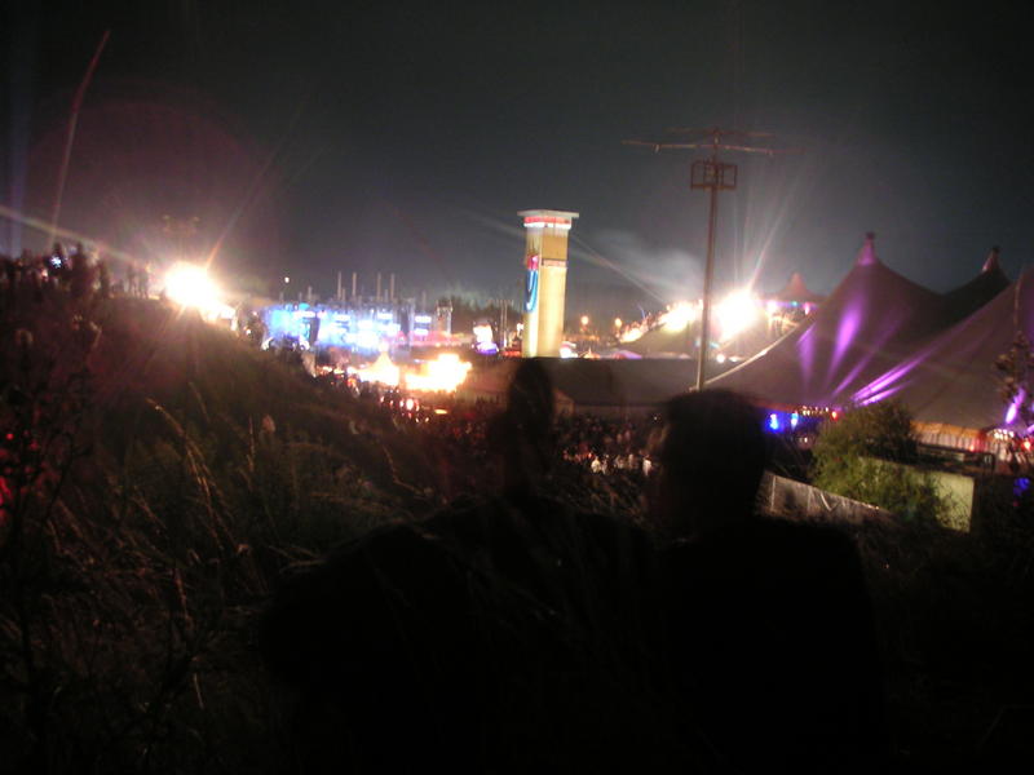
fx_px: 1105
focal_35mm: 37
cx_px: 517
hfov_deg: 50.1
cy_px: 388
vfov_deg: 38.7
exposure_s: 2
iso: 100
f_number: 2.8
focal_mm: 5.7
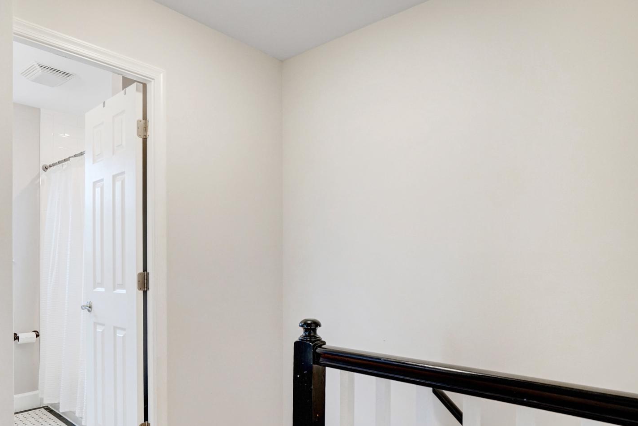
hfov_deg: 75.9
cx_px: 291
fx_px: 408
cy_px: 263
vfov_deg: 54.6
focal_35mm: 23
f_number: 8
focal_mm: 16
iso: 1250
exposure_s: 1/60
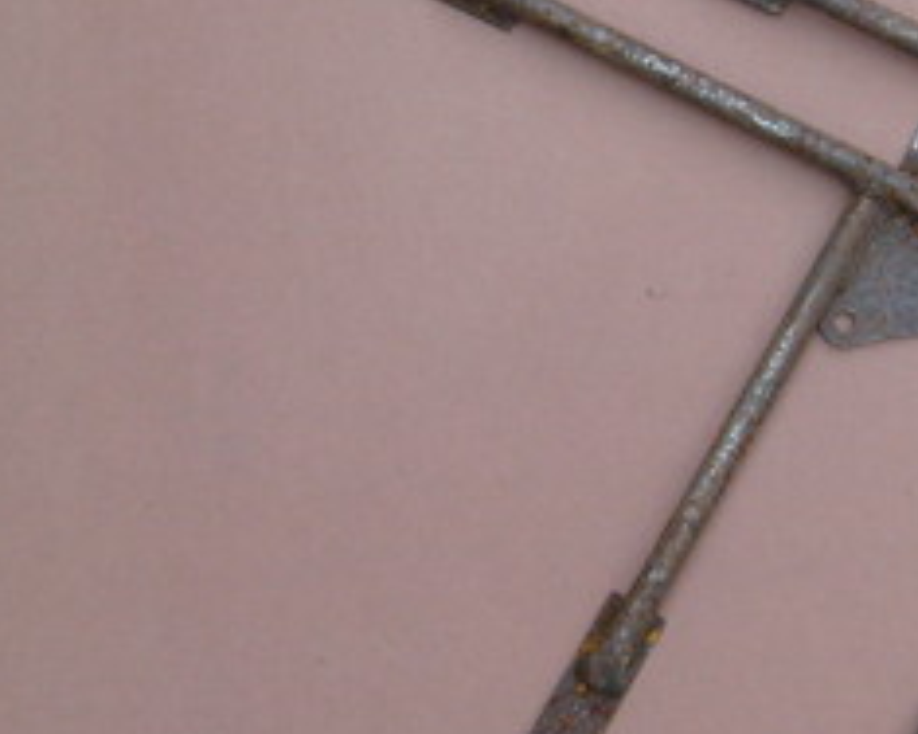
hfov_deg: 20.4
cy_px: 277
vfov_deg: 16.5
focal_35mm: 93
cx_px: 699
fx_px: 2527
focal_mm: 5.8
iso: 80
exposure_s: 1/60
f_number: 2.8
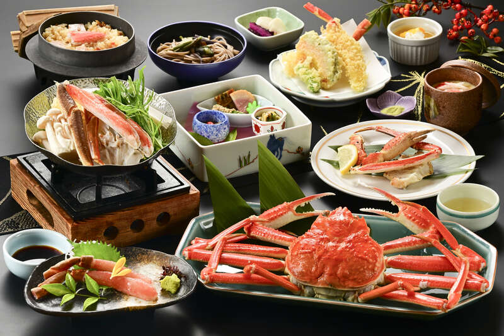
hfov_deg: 17.8
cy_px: 168
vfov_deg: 11.9
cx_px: 252
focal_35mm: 115
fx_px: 1610
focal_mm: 115
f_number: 20
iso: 400
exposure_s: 1/160
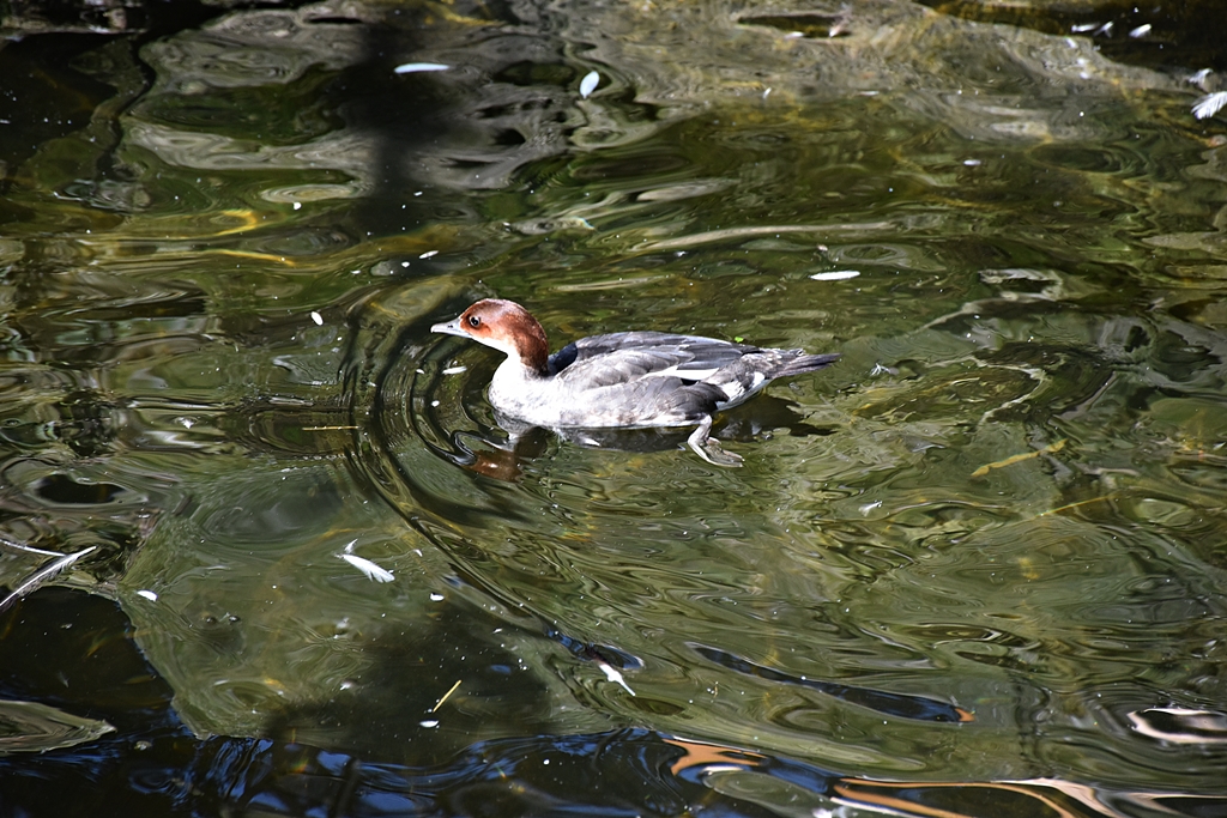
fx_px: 7158
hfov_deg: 9.8
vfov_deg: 6.5
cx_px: 614
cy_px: 409
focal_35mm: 210
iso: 560
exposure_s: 1/250
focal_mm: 140
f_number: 5.6
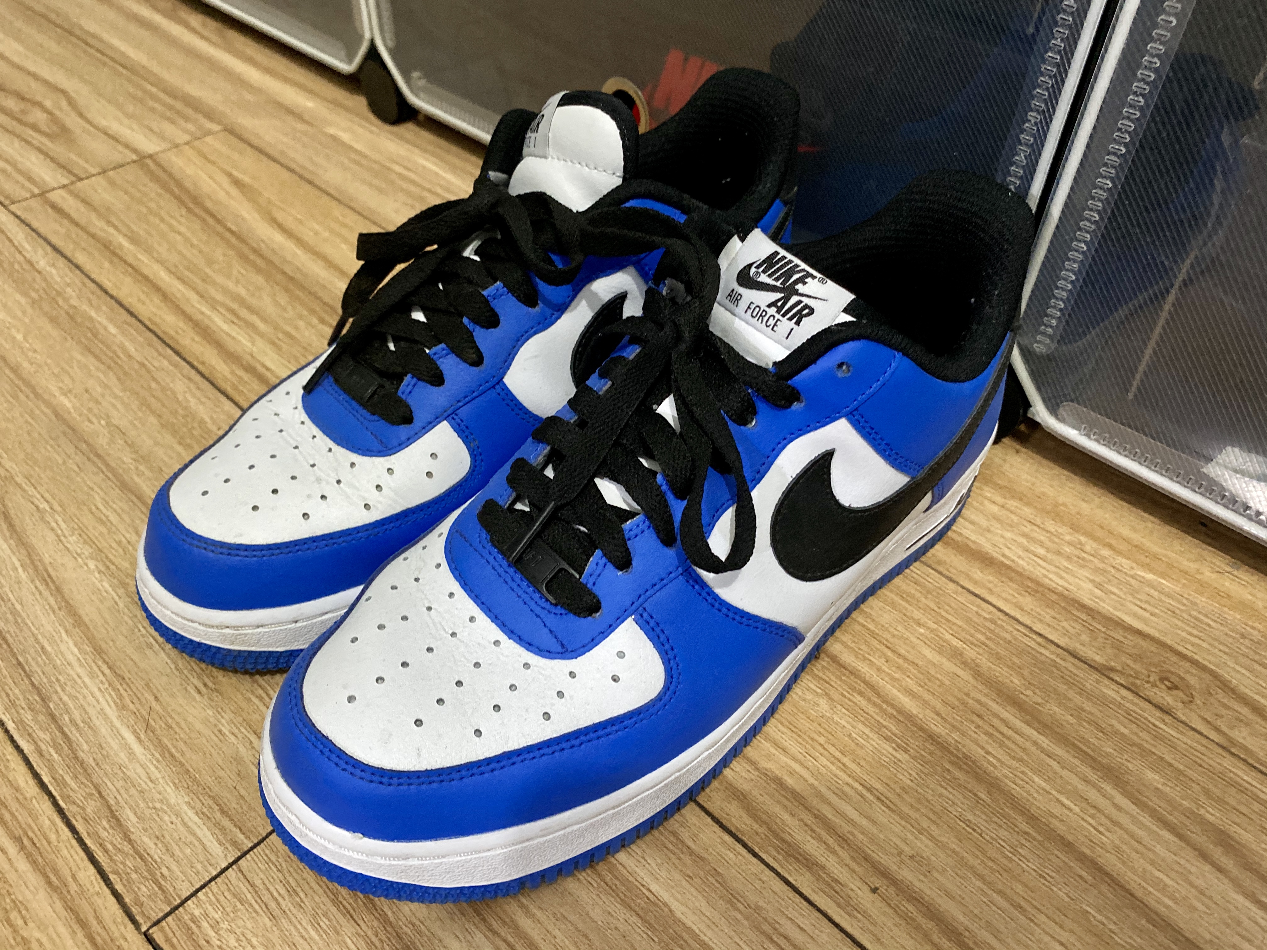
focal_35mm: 26
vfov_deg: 53.1
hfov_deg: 67.3
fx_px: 952
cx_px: 634
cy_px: 475
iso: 500
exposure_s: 1/25
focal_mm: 4.25
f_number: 1.8
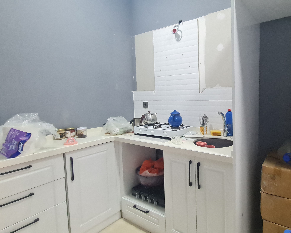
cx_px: 194
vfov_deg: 70.8
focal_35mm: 19
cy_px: 110
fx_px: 164
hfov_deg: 80.5
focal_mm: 2.2
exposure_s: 1/33
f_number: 2.2
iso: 400
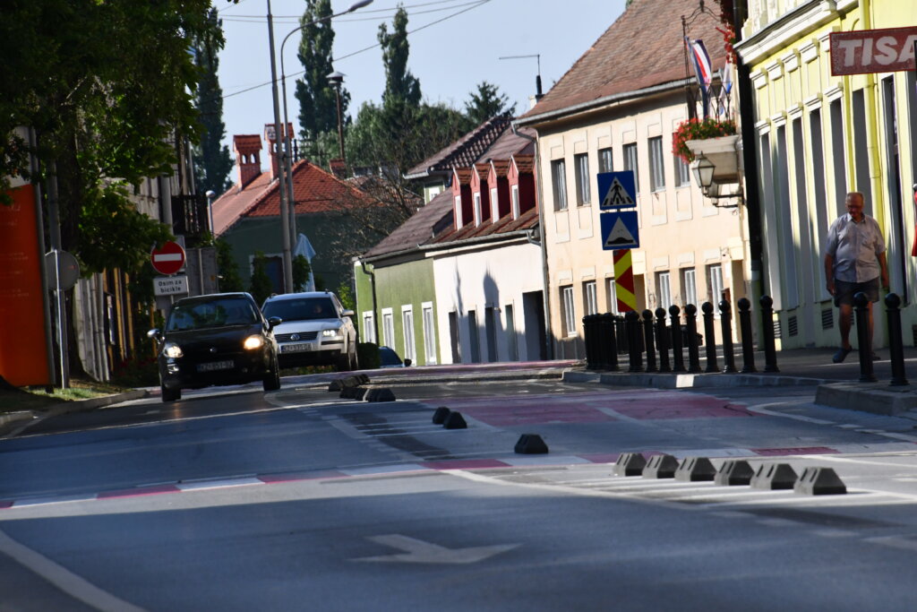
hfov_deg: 4.6
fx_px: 11463
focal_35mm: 450
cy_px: 306
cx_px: 458
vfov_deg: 3.1
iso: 1250
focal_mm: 300
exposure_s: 1/2000
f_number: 11
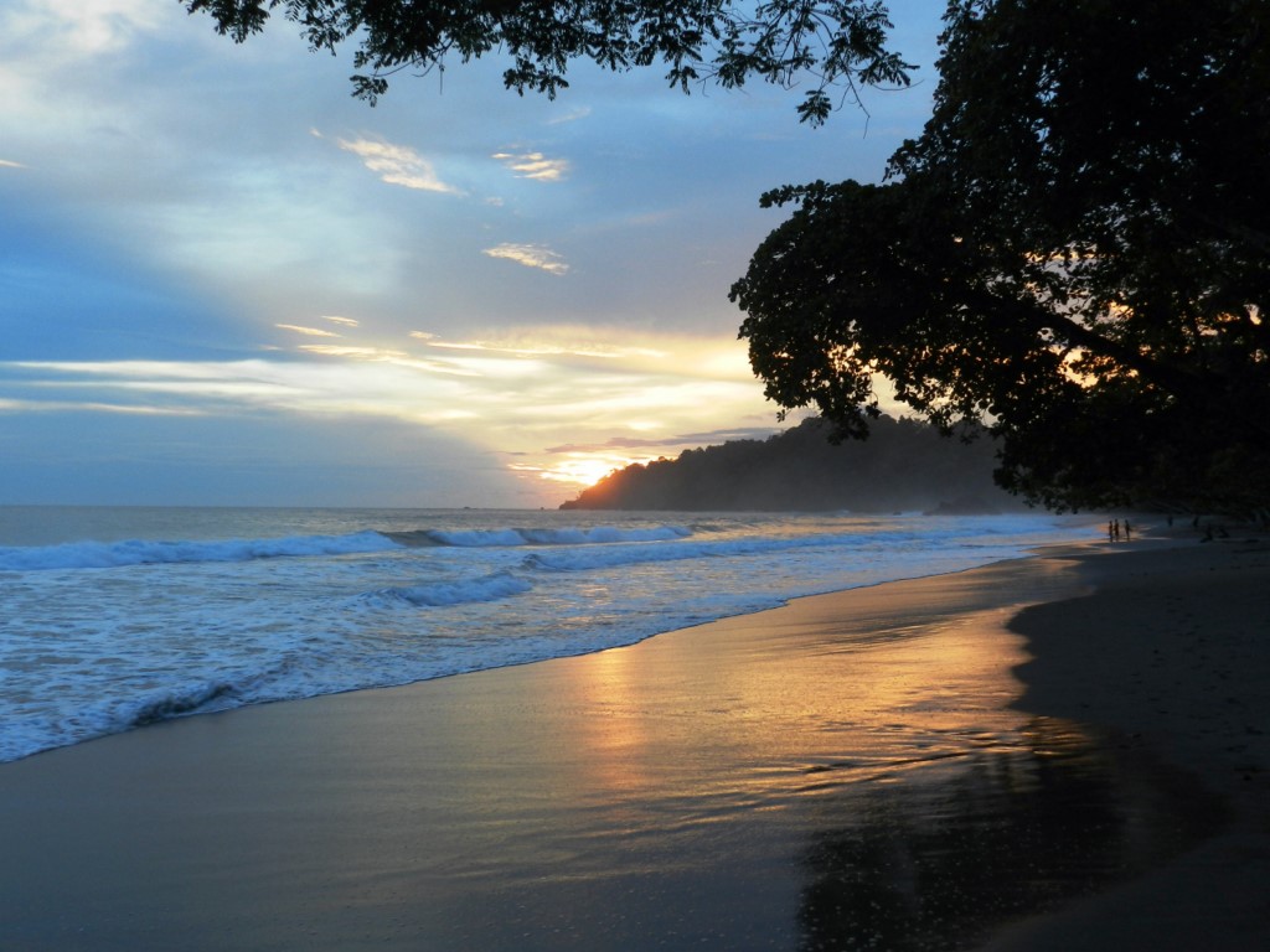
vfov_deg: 44.2
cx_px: 635
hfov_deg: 56.8
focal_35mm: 32
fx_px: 1174
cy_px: 476
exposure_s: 1/80
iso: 160
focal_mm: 5.6
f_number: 3.7
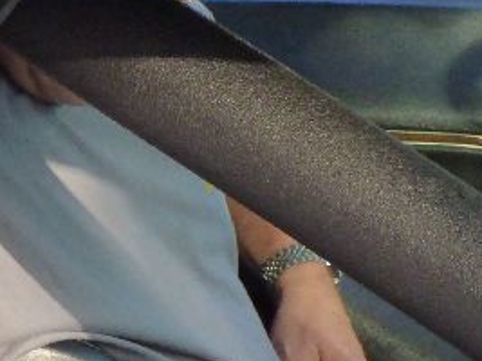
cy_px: 233
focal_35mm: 234
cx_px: 14
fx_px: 3257
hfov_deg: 8.4
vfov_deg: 6.3
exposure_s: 1/125
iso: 640
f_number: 4.4
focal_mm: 13.11
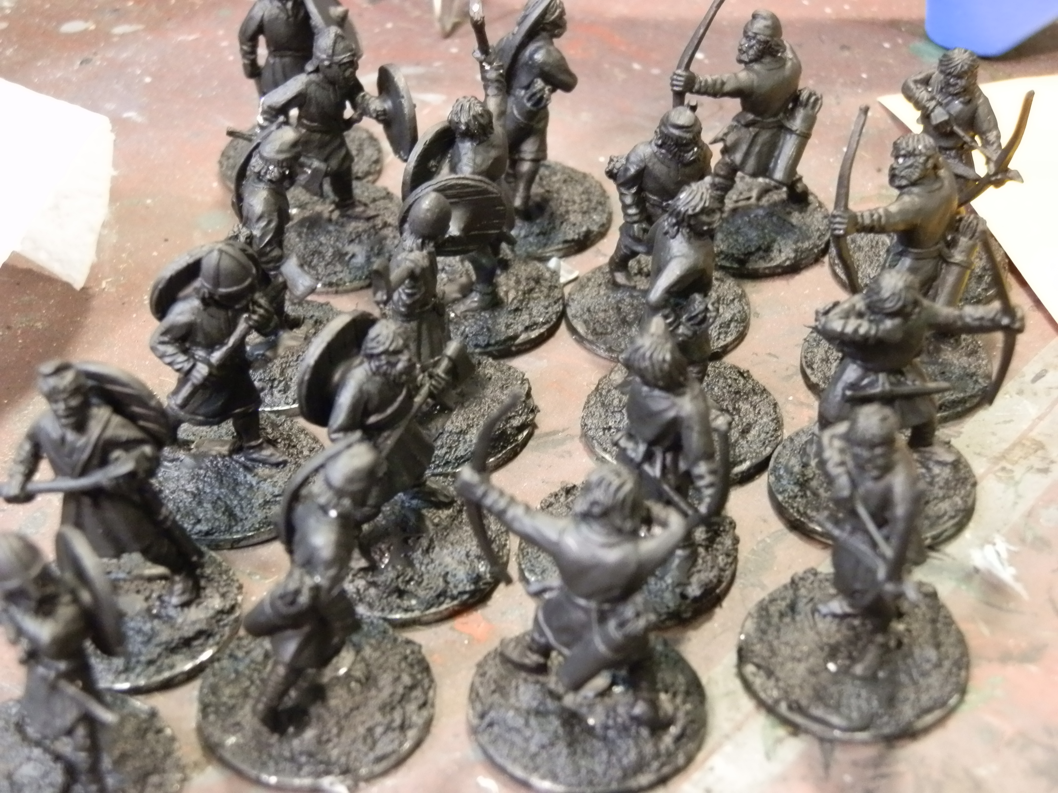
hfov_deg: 31.7
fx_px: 1864
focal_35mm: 61
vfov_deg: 24.0
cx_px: 529
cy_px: 396
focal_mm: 10.99
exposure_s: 1/8
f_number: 3.7
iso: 400
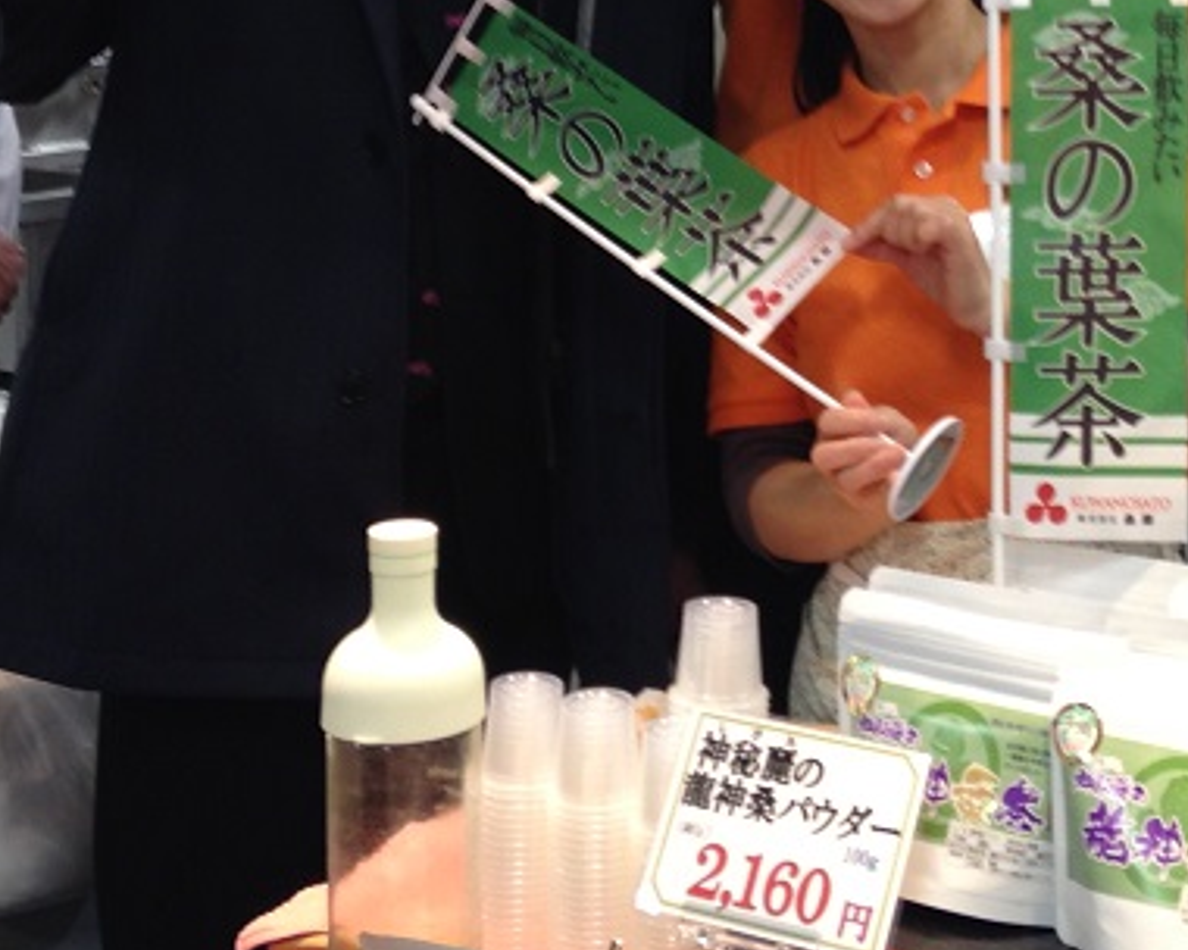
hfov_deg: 22.8
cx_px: 878
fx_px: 2918
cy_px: 17
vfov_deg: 18.1
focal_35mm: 83
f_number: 2.4
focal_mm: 4.12
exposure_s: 1/30
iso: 50
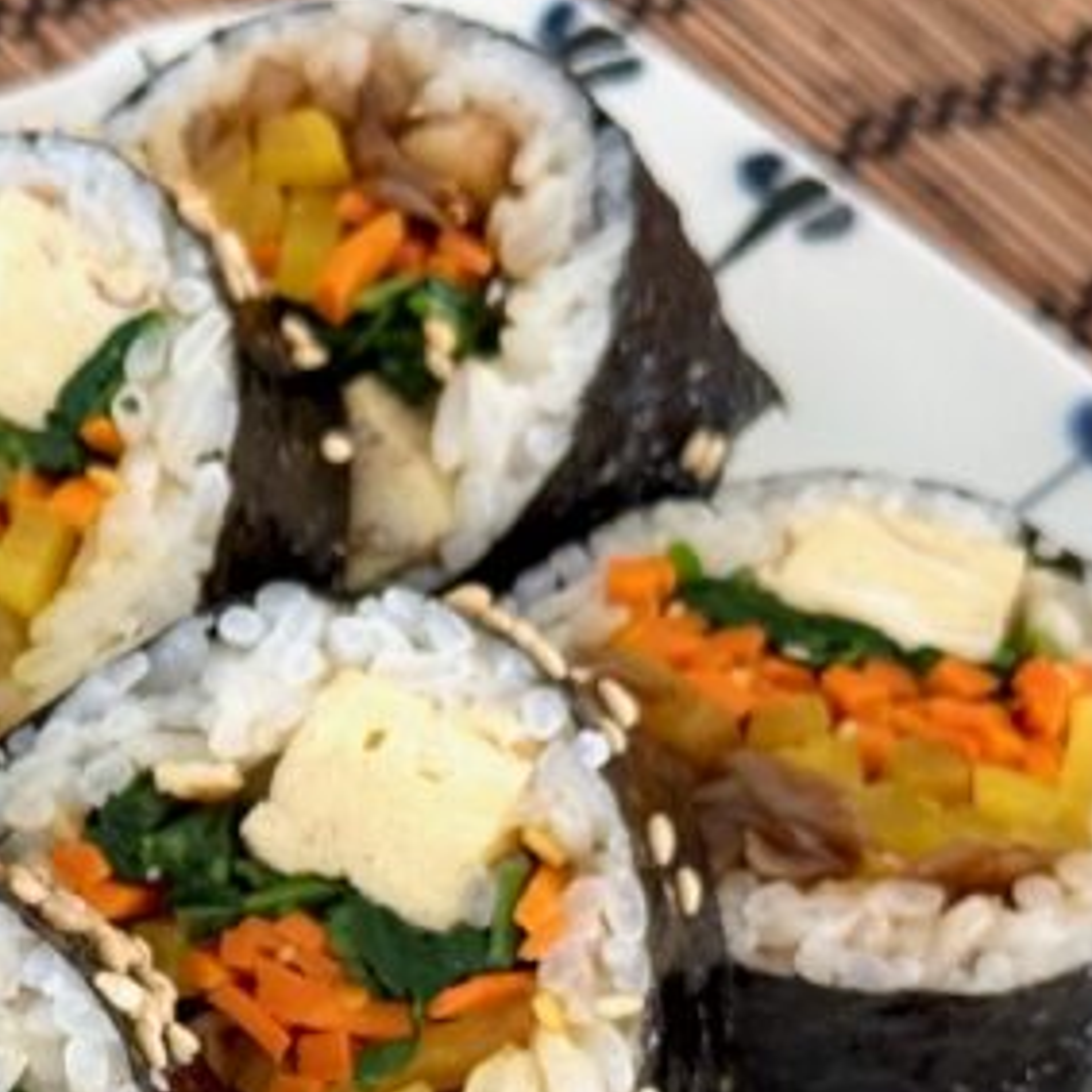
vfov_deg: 14.9
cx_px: -255
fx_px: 4104
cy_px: 1050
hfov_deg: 14.6
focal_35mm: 115
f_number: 1.78
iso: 160
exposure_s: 1/60
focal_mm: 6.76
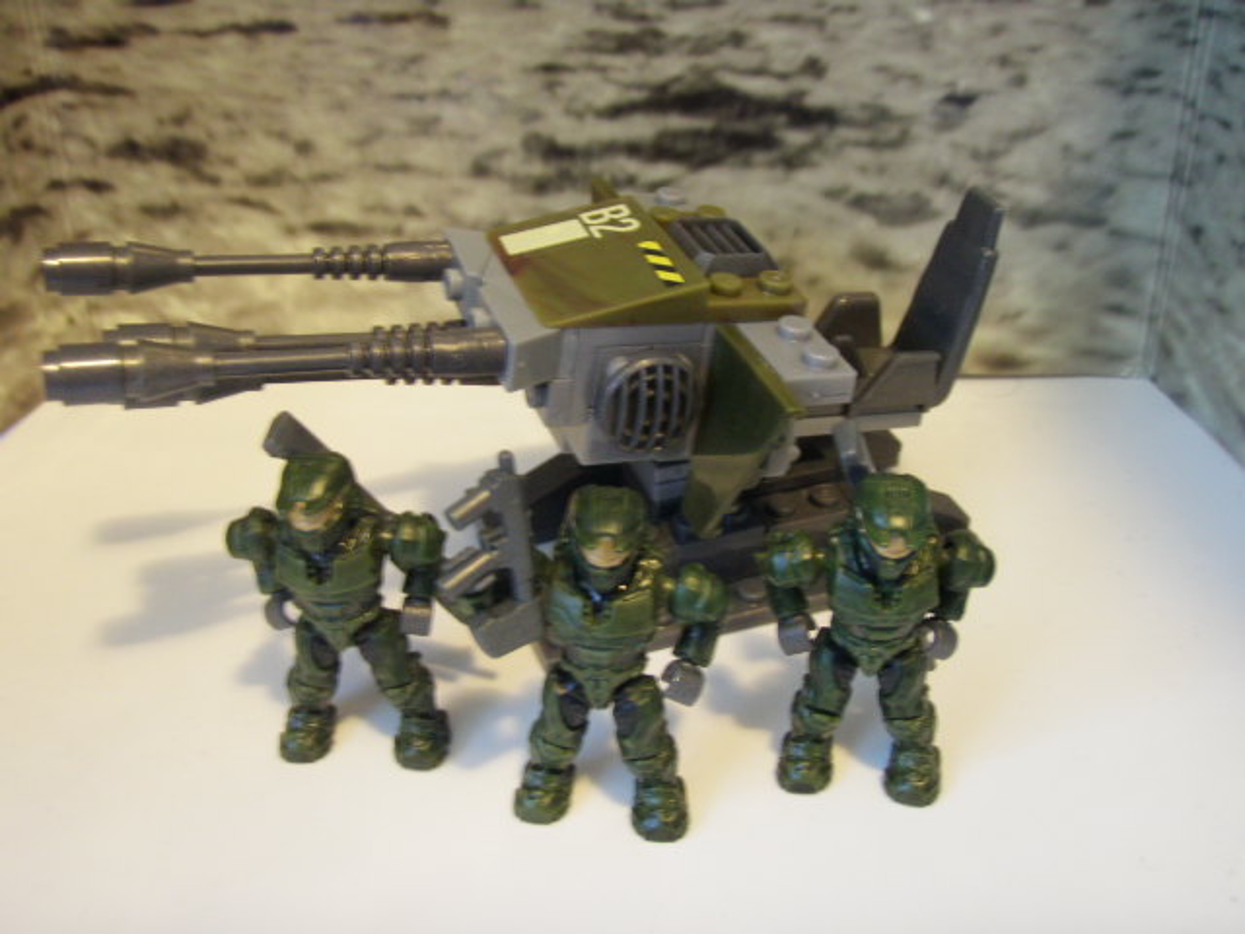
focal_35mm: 38
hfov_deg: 49.0
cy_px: 467
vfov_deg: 37.7
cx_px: 622
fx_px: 1367
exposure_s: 1/2
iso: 160
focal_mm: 6.7
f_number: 3.5
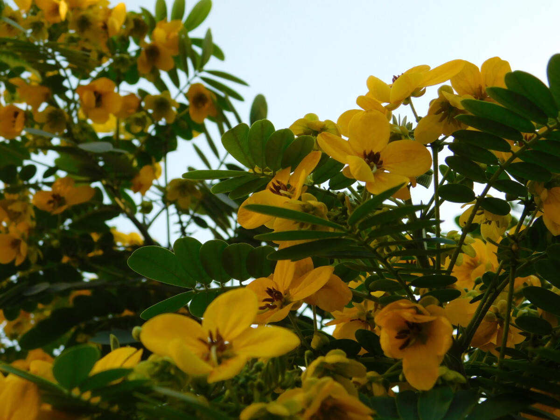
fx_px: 1294
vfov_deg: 18.4
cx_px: 280
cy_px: 210
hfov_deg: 24.4
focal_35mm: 80
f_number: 4.4
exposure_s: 1/320
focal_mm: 14.2
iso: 125
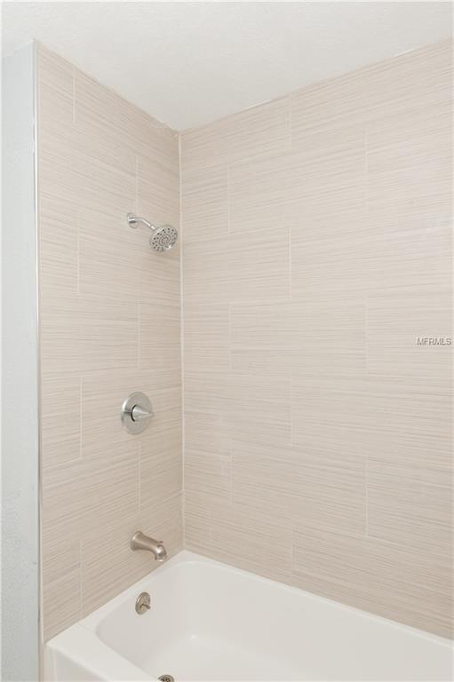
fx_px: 398
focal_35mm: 21
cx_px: 227
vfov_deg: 81.2
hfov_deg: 59.4
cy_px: 341
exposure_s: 1/200
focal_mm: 21
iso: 160
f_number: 9
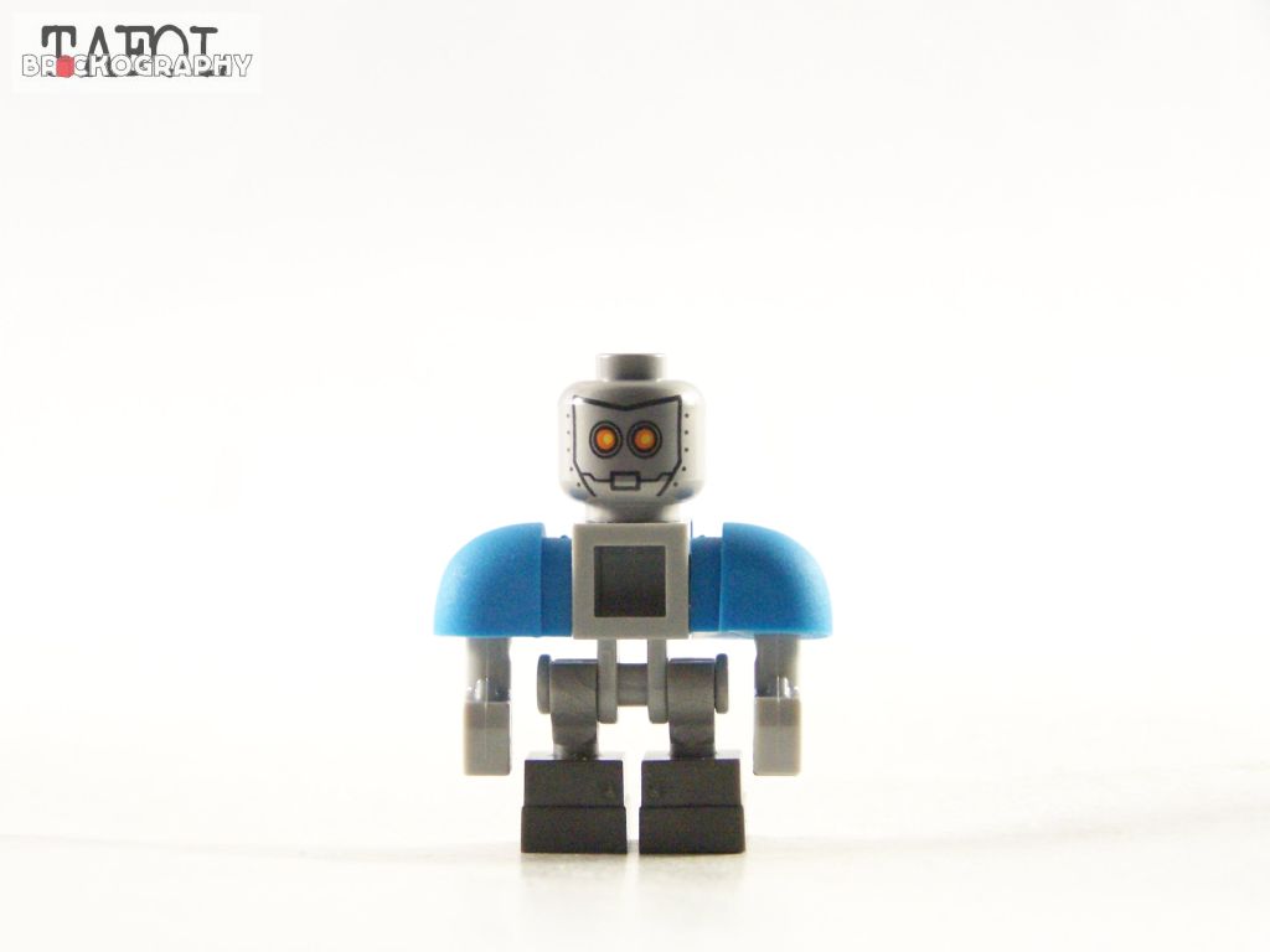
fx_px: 3852
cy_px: 476
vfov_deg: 14.1
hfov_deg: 18.7
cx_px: 635
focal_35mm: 105
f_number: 3.2
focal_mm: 17.5
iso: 400
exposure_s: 1/60
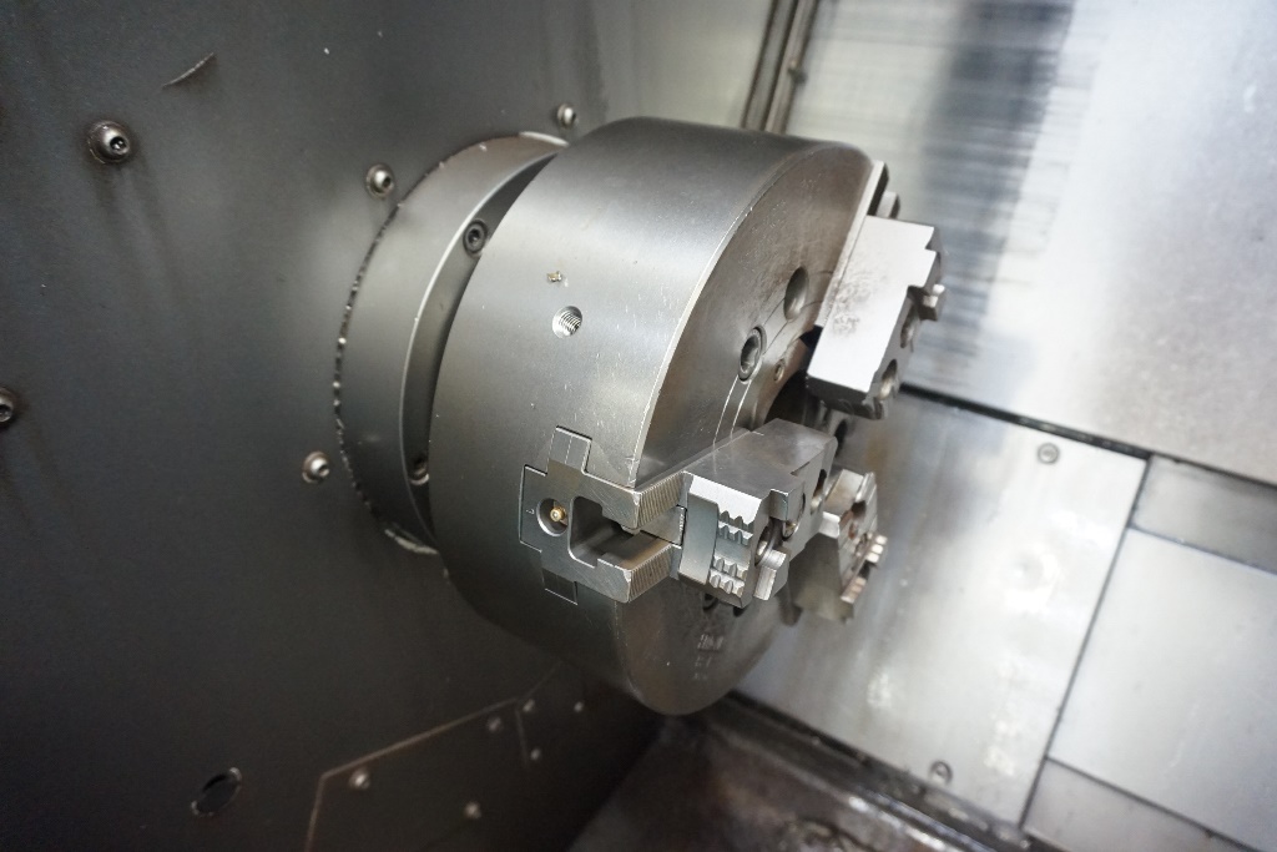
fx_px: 851
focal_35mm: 24
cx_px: 638
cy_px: 426
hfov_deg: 73.7
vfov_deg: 53.1
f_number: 3.5
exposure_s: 1/60
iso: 2500
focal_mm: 16
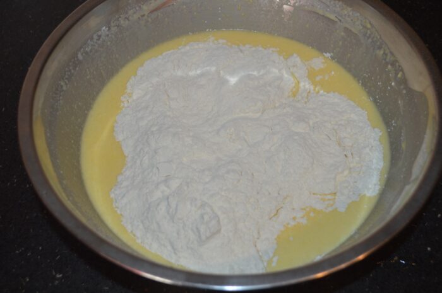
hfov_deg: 43.6
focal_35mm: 45
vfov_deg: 29.8
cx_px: 221
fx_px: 552
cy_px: 146
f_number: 4.5
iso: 400
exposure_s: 1/60
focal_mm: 30
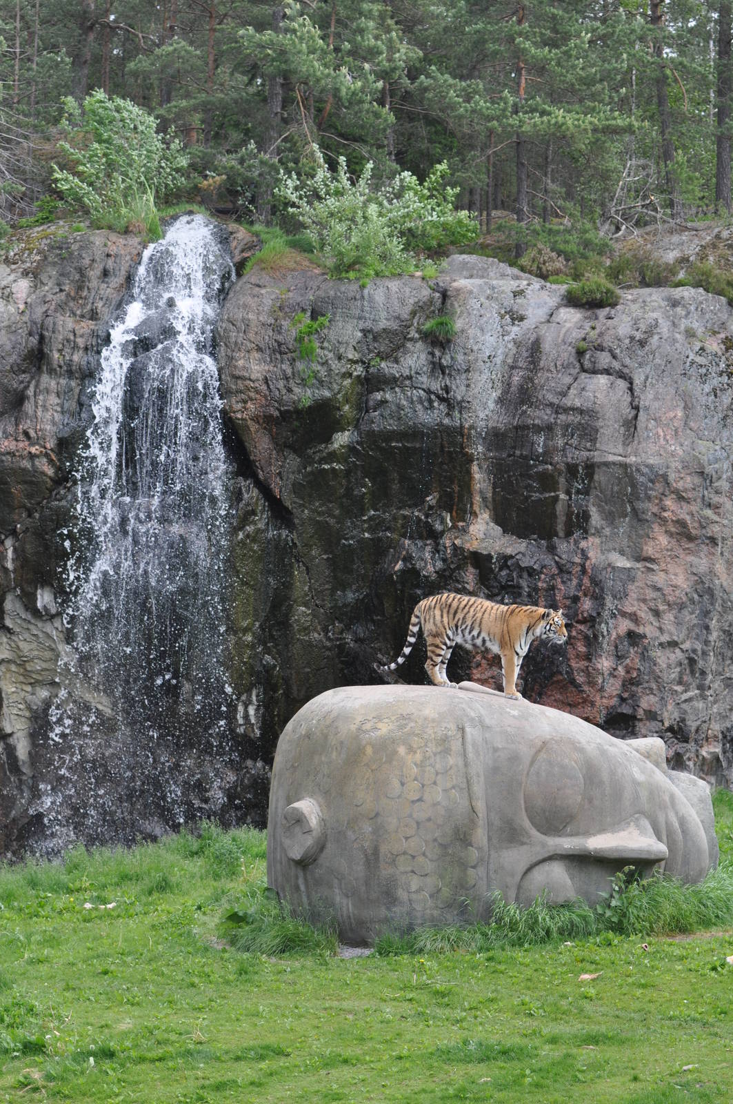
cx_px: 366
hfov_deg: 13.0
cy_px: 552
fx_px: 3214
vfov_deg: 19.5
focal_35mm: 105
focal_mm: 70
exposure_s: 1/500
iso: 360
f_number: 5.6
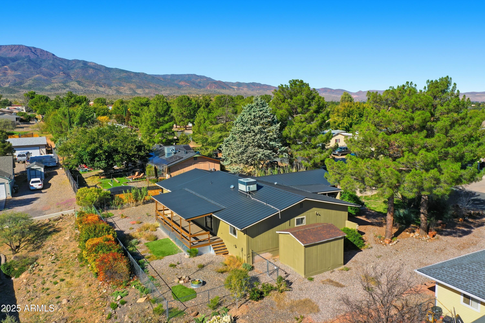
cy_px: 162
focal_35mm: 28
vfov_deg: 46.4
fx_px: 377
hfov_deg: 65.5
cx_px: 242
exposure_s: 1/800
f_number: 5.6
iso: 100
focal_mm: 10.3
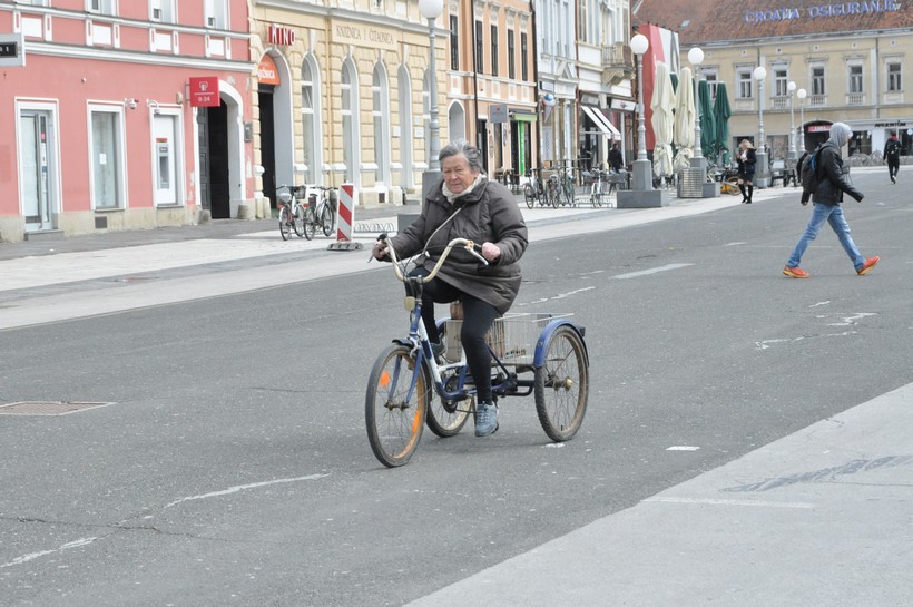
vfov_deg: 16.2
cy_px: 304
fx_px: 2128
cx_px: 456
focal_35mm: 84
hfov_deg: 24.2
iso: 1600
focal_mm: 56
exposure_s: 1/1250
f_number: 9
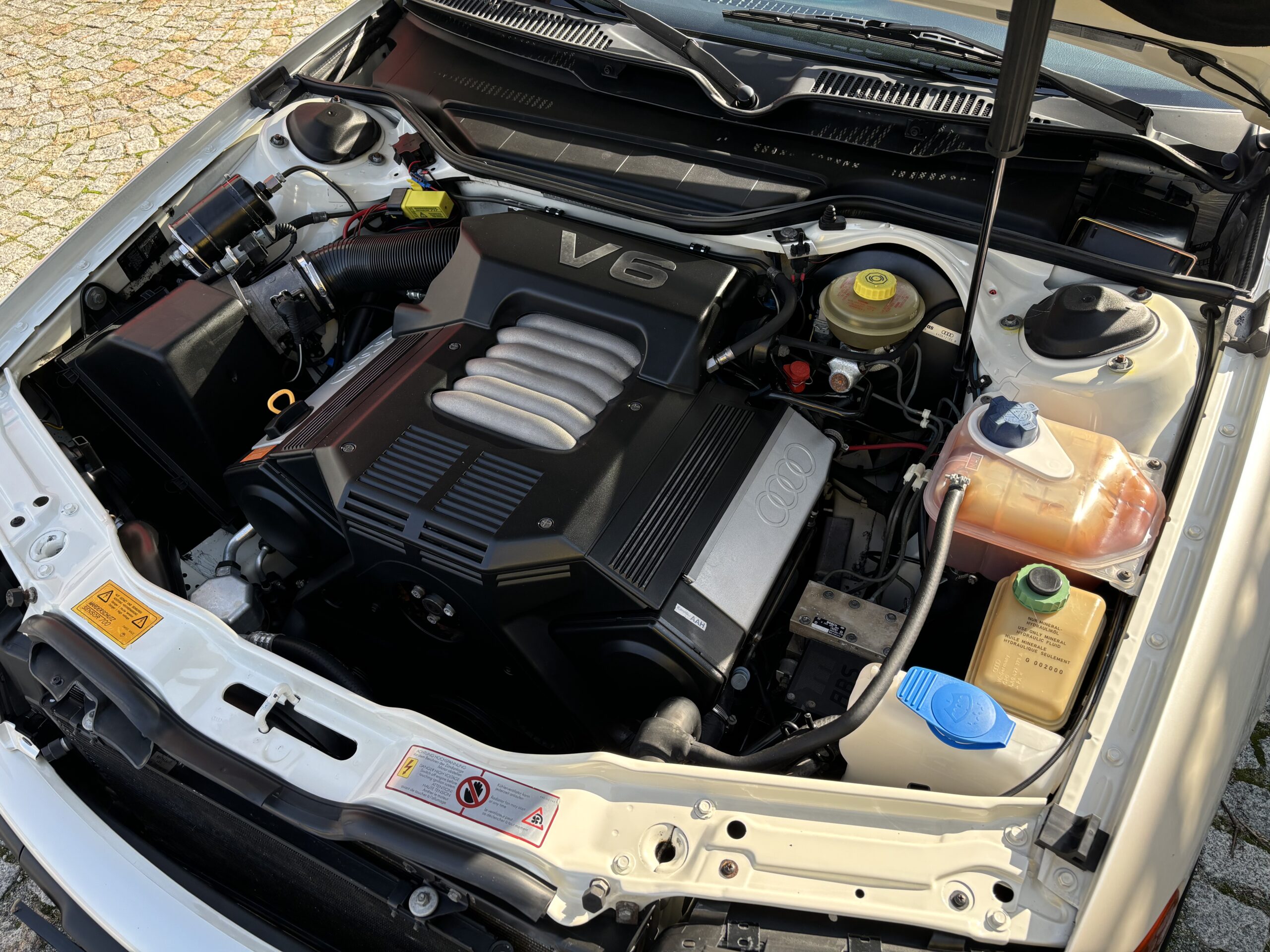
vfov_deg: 53.1
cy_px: 476
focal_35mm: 26
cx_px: 635
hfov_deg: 67.3
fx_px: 954
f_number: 1.6
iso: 50
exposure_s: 1/556
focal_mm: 5.96
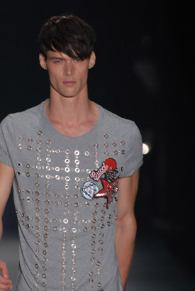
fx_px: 3552
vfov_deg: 4.7
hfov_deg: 3.1
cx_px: 70
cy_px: 196
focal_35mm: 439
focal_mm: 200
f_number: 4.5
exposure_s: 1/250
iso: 400
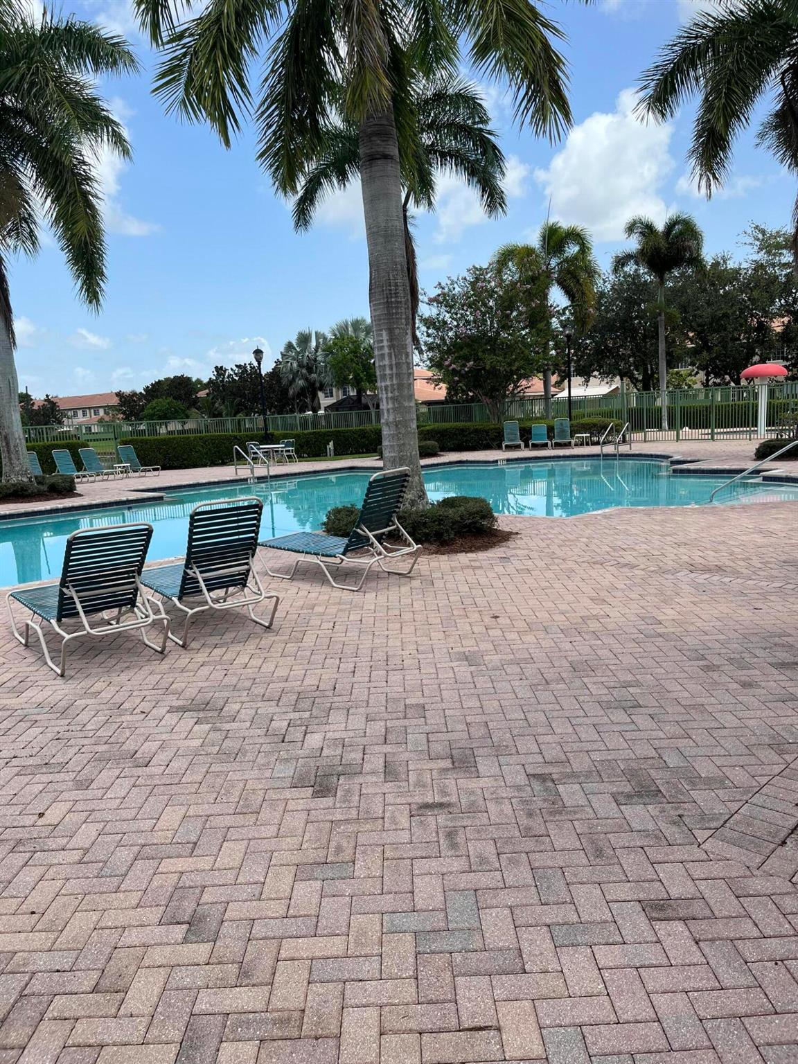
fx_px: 799
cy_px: 532
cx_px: 399
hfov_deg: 53.1
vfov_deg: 67.3
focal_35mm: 26
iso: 50
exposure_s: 1/2358
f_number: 1.6
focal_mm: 5.1
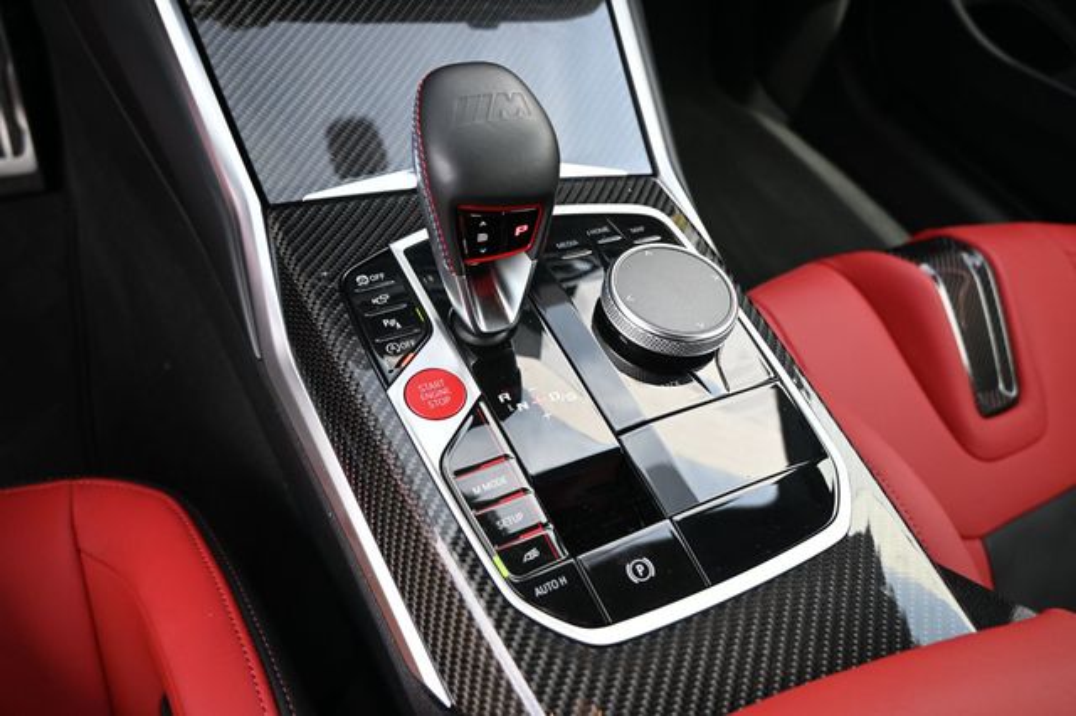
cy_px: 358
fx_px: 717
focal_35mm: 24
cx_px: 538
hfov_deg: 73.8
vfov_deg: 53.1
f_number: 3.5
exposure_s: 1/160
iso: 400
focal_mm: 16
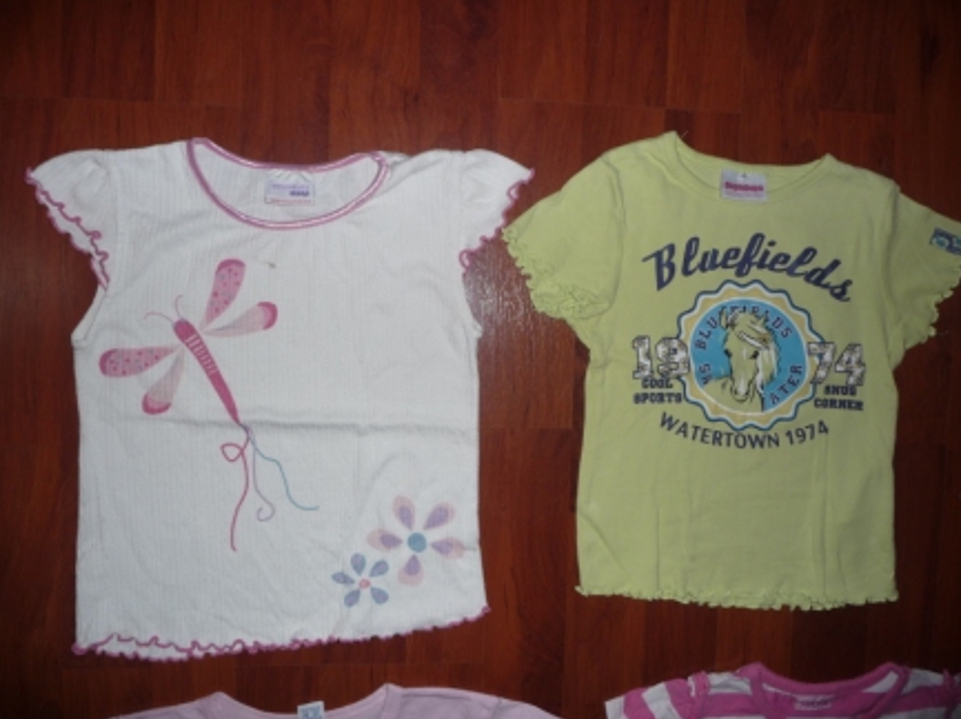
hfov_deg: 61.7
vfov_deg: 48.2
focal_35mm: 29
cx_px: 468
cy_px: 364
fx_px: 804
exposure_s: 1/30
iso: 100
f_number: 3.3
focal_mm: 4.7
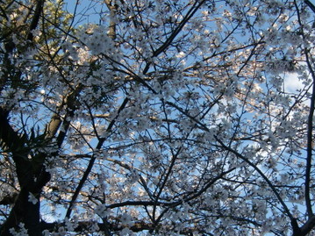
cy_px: 161
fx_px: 473
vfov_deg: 27.8
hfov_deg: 36.7
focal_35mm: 52
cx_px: 185
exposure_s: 1/320
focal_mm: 6.1
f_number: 3.6
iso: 64
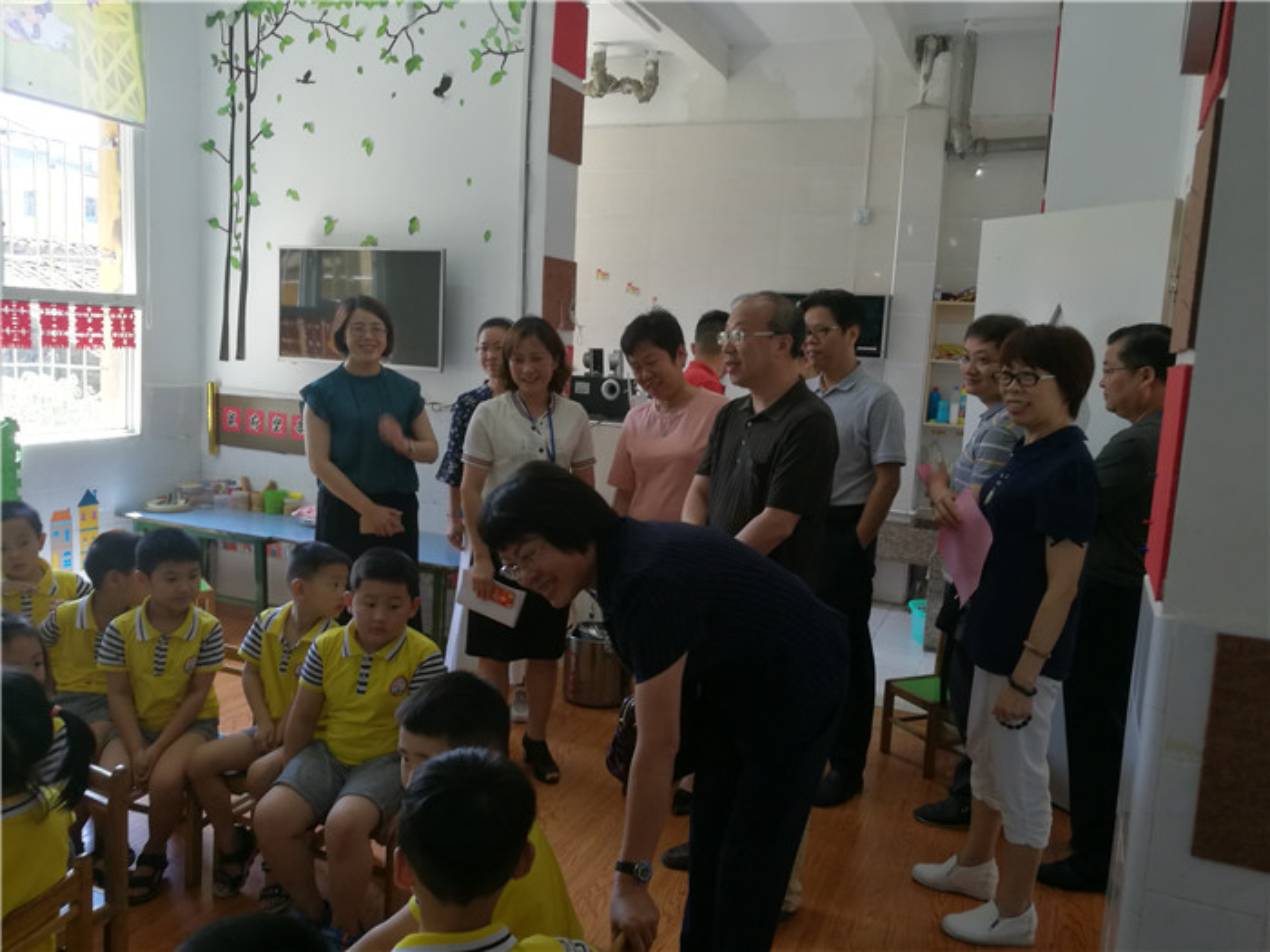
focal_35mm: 27
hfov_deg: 65.3
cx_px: 635
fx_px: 991
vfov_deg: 51.4
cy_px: 476
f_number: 2.2
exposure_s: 1/50
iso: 125
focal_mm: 4.5
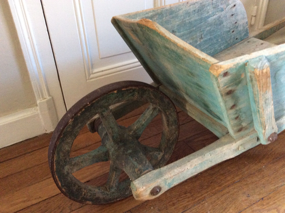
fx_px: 263
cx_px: 142
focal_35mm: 32
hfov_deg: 56.9
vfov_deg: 44.1
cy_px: 106
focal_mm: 3.3
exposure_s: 1/20
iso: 250
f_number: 2.4
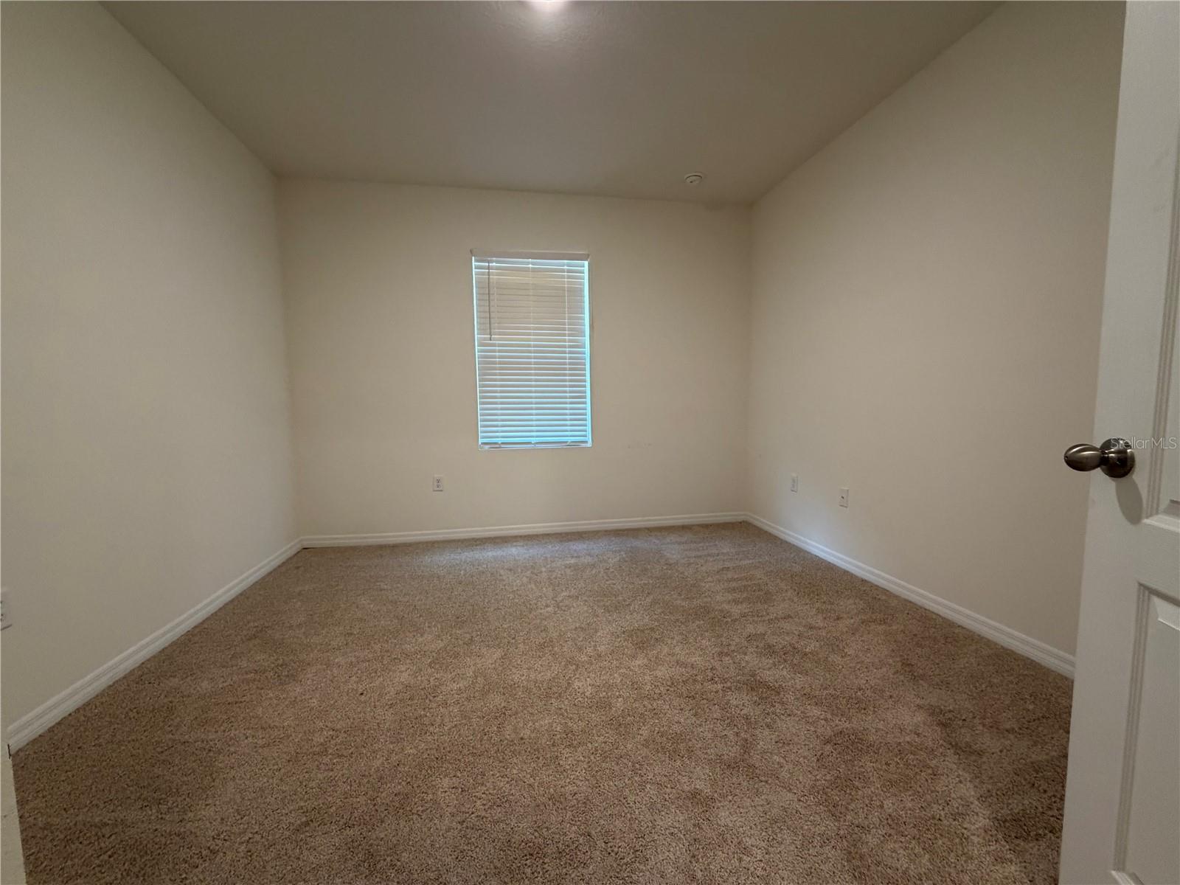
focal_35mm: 14
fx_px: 477
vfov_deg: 85.7
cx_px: 590
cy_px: 442
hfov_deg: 102.1
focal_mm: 2.22
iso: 320
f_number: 2.2
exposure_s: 1/60
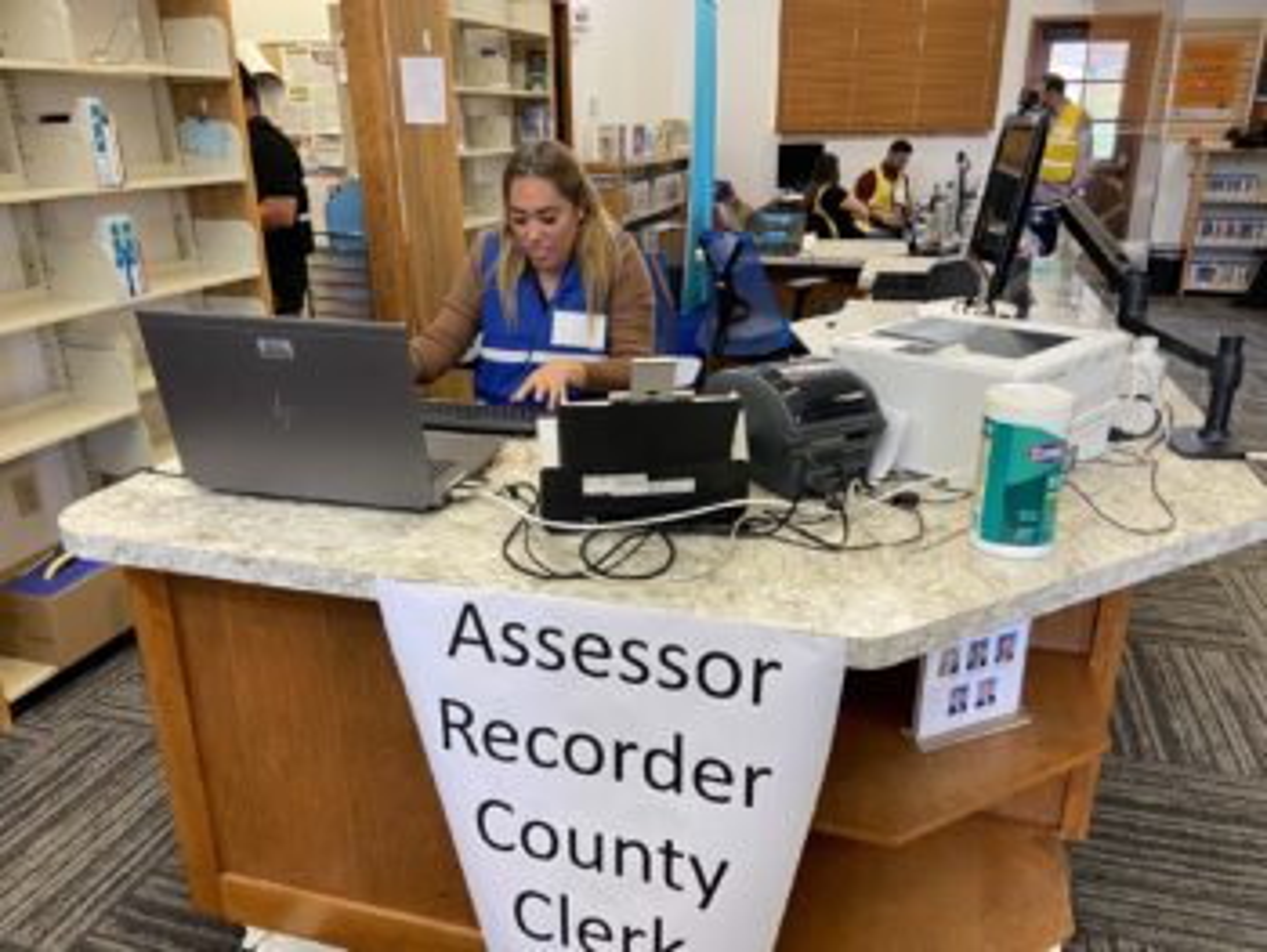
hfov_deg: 67.3
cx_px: 634
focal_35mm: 26
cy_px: 476
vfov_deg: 53.1
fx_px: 952
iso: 80
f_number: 1.8
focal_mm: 4.25
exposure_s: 1/60
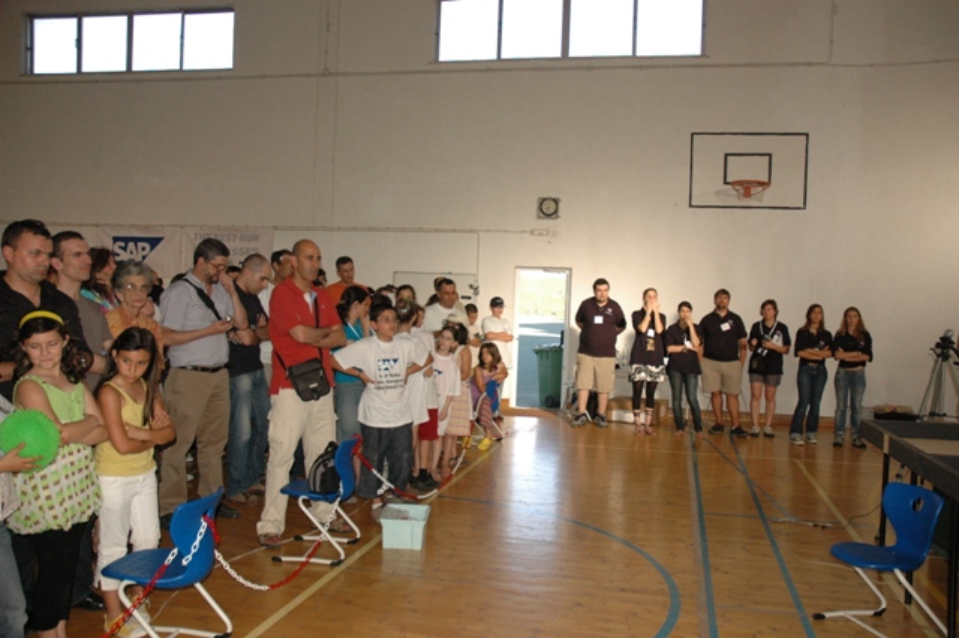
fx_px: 879
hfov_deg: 57.2
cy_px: 319
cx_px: 480
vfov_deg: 39.9
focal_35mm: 33
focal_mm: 22
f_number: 4
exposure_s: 1/500
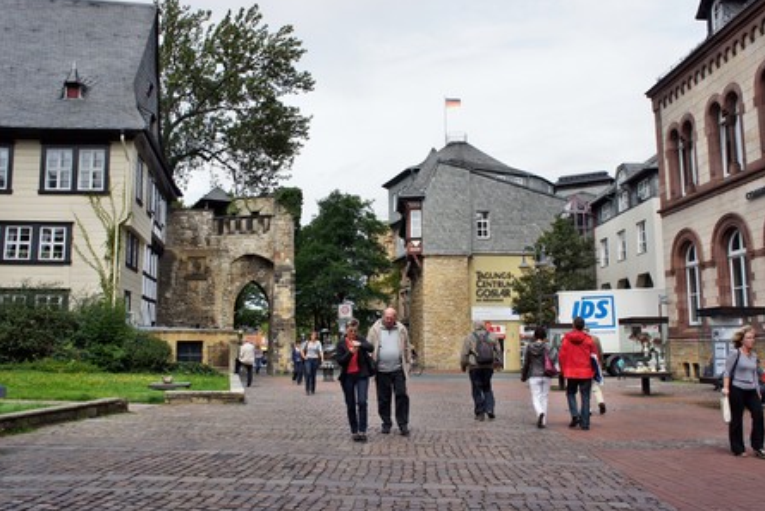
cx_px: 394
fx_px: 659
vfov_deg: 42.4
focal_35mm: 31
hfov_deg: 60.3
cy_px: 255
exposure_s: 1/400
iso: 200
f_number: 8
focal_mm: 20
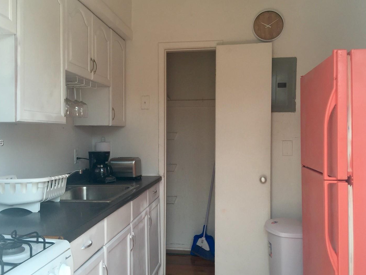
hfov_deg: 55.3
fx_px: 349
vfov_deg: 42.9
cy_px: 143
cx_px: 172
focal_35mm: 33
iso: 32
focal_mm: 4.15
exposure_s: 1/373
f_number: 2.2
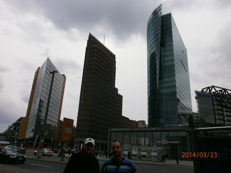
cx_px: 116
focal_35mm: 27
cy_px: 86
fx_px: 180
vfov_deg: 51.4
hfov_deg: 65.3
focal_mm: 4.8
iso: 100
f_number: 10
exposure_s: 1/125
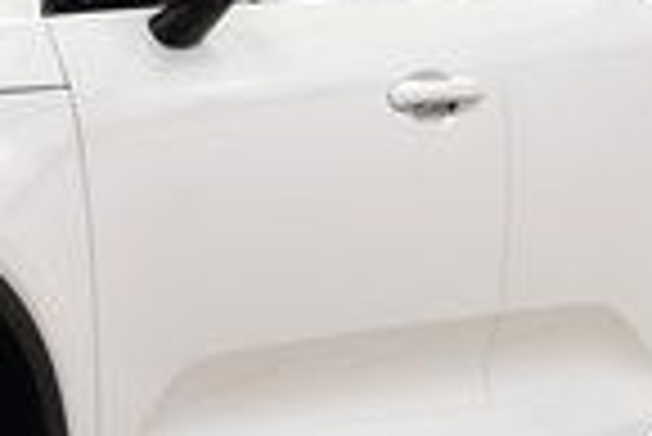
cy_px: 178
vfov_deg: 4.6
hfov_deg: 6.8
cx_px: -225
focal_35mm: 298
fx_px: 5406
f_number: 7.1
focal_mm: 45
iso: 640
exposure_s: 1/30
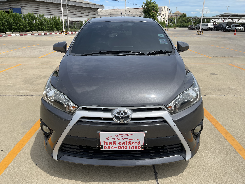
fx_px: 177
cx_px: 122
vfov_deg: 54.9
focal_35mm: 25
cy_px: 92
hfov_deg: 69.4
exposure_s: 1/3922
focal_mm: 5.1
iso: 32
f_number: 1.6
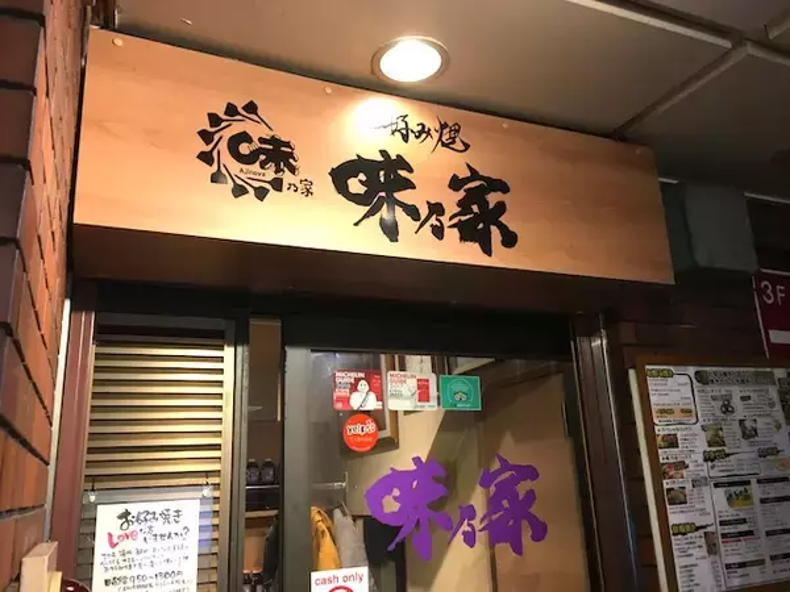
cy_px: 296
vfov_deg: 48.2
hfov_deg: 61.7
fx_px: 662
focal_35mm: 29
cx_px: 395
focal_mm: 4.15
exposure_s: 1/30
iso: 64
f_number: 2.2
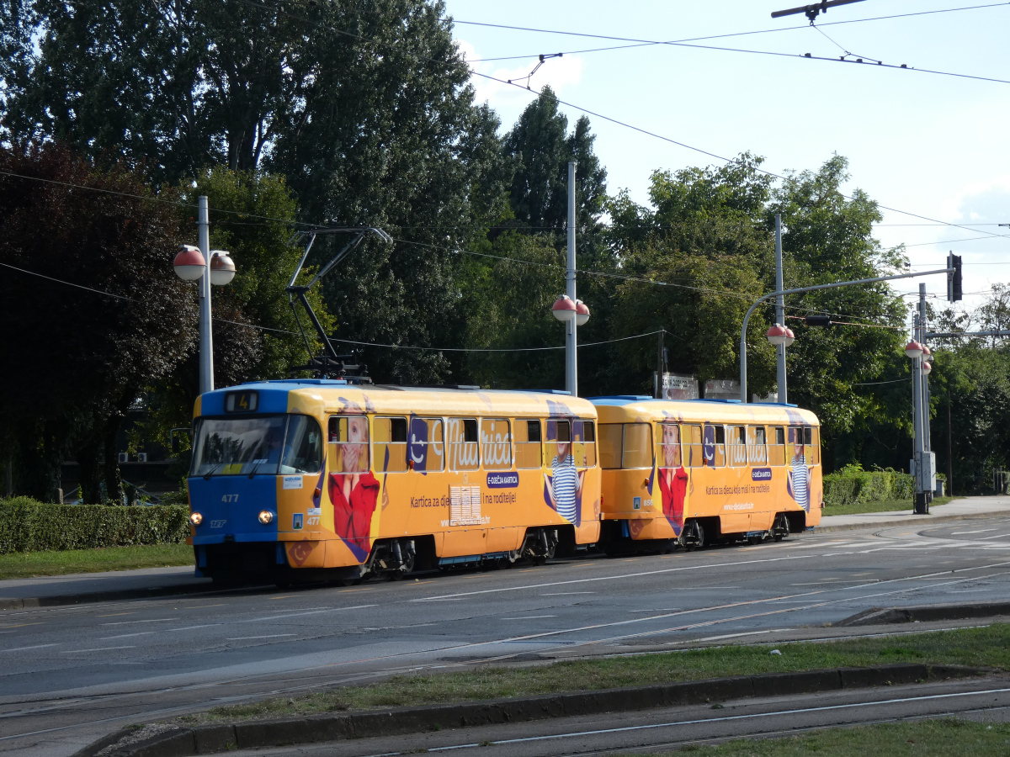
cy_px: 378
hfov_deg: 18.7
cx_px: 505
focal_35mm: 105
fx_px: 3064
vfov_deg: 14.1
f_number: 4.9
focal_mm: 18.8
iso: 80
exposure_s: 1/250
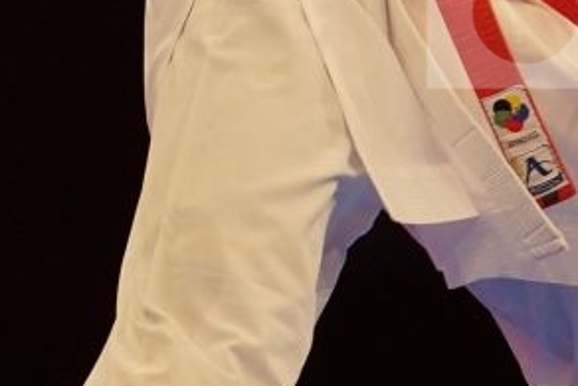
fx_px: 19789
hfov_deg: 1.7
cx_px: -59
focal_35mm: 1232
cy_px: -91
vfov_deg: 1.1
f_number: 2.8
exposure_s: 1/1000
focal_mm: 200
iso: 2000
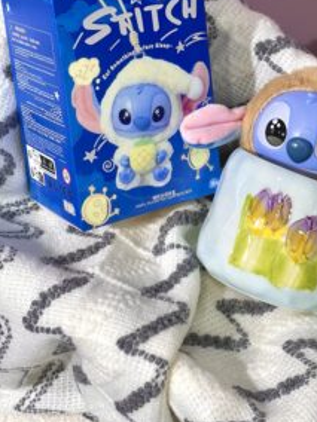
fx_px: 1099
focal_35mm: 90
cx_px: 220
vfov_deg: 21.7
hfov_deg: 16.4
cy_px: 132
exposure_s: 1/100
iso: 40
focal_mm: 7.5
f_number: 2.2
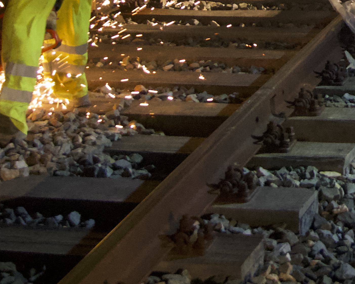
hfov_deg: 14.7
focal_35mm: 128
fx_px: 1345
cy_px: -174
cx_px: 398
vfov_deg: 11.4
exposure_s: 1/160
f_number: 4
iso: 8000
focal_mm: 32
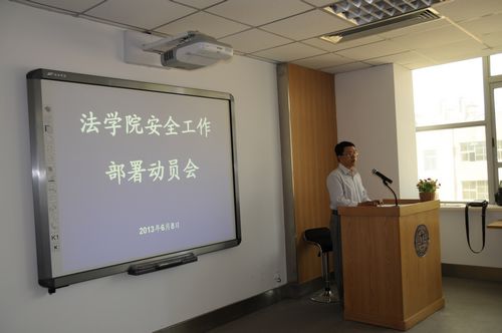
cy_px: 166
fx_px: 460
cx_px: 251
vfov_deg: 39.9
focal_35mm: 33
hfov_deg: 57.3
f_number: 3.8
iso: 320
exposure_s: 1/80
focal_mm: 22
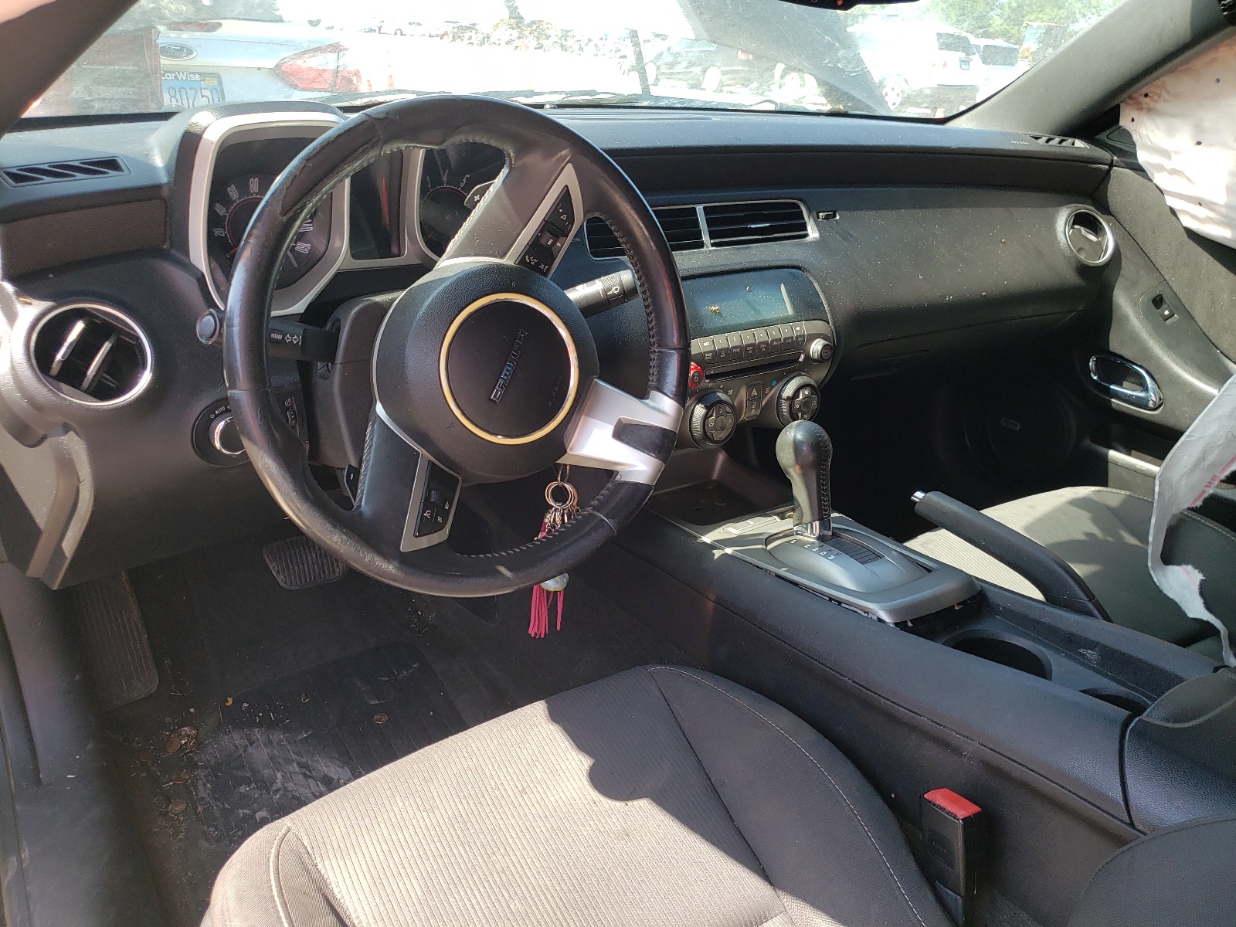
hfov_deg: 67.3
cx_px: 618
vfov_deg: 53.1
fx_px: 928
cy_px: 464
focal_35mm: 26
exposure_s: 1/270
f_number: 1.5
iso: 50
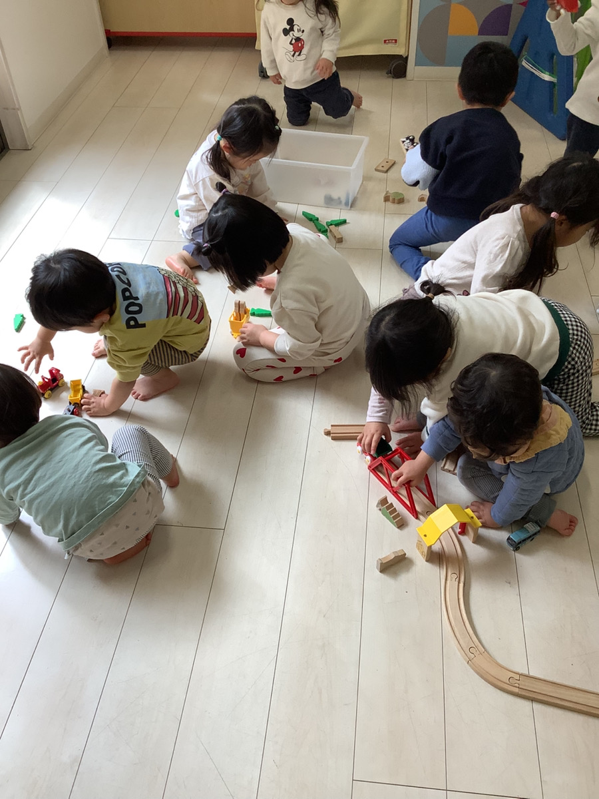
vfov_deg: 58.4
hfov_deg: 45.4
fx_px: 715
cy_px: 400
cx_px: 300
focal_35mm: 31
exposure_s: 1/120
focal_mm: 3.3
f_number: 2.4
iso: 50
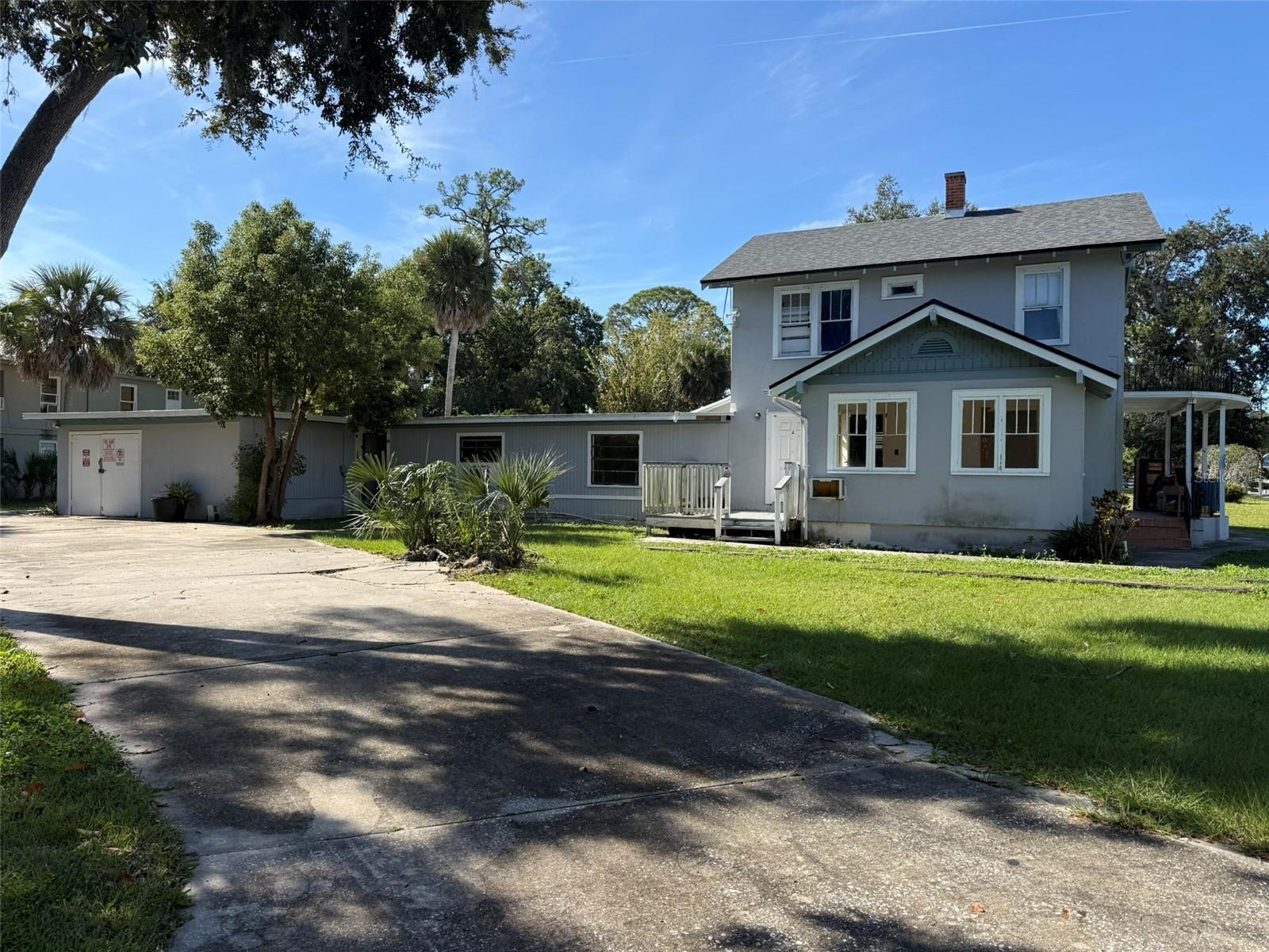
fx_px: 880
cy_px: 476
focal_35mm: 24
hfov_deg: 71.6
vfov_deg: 56.8
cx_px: 634
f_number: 1.78
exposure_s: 1/2299
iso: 80
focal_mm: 6.76
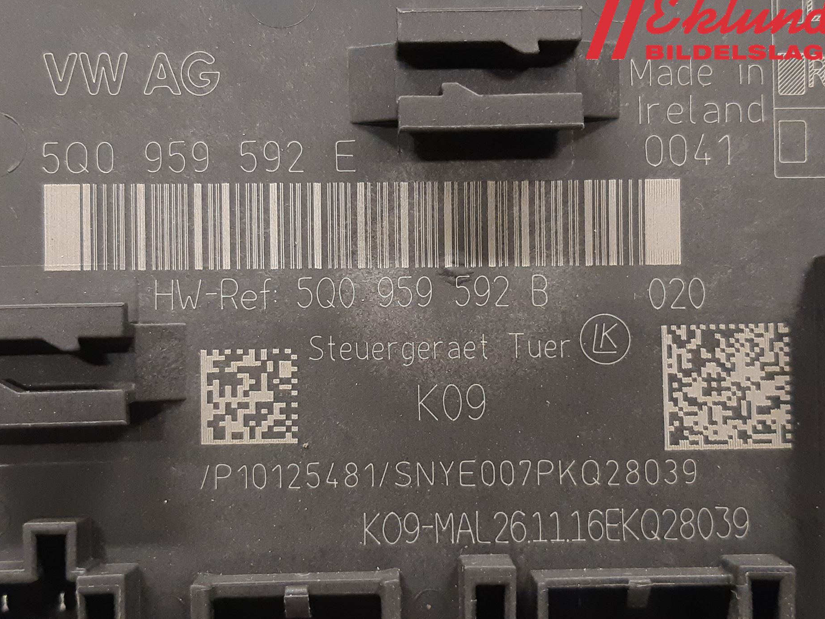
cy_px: 329
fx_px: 691
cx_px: 401
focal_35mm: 29
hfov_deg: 61.7
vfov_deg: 48.2
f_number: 1.7
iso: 250
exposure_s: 1/33
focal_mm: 3.93
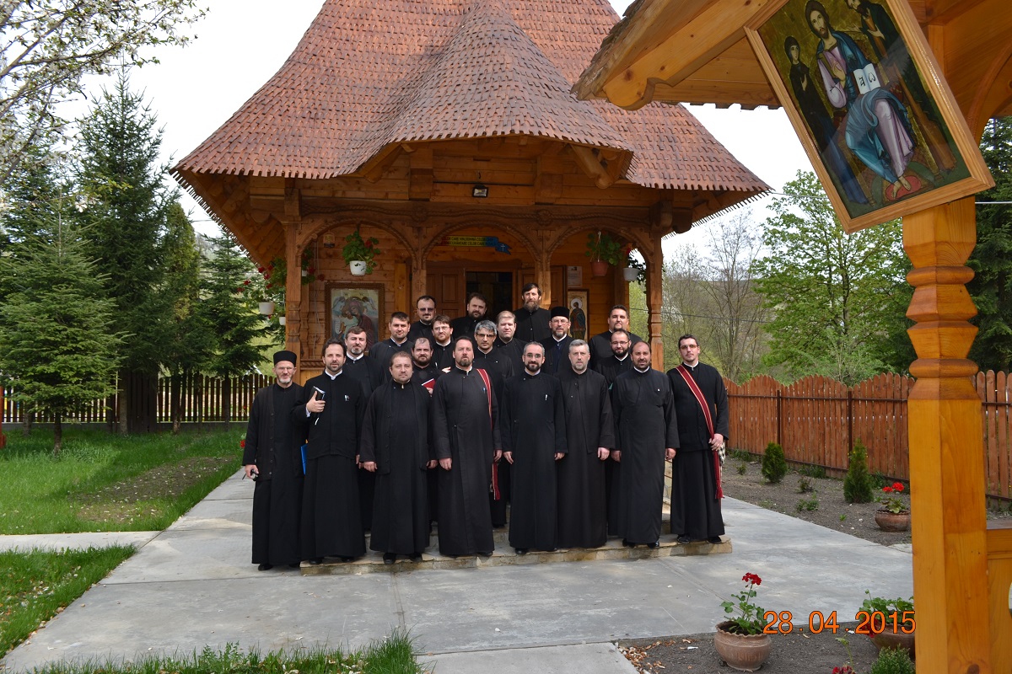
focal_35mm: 27
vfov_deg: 47.9
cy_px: 337
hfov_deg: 67.4
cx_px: 506
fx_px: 759
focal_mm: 18
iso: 100
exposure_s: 1/200
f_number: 5.6
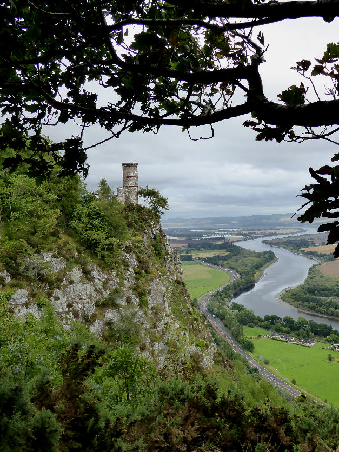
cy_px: 252
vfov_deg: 46.7
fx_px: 522
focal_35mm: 40
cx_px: 181
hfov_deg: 35.9
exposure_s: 1/250
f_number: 3.6
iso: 160
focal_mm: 5.8
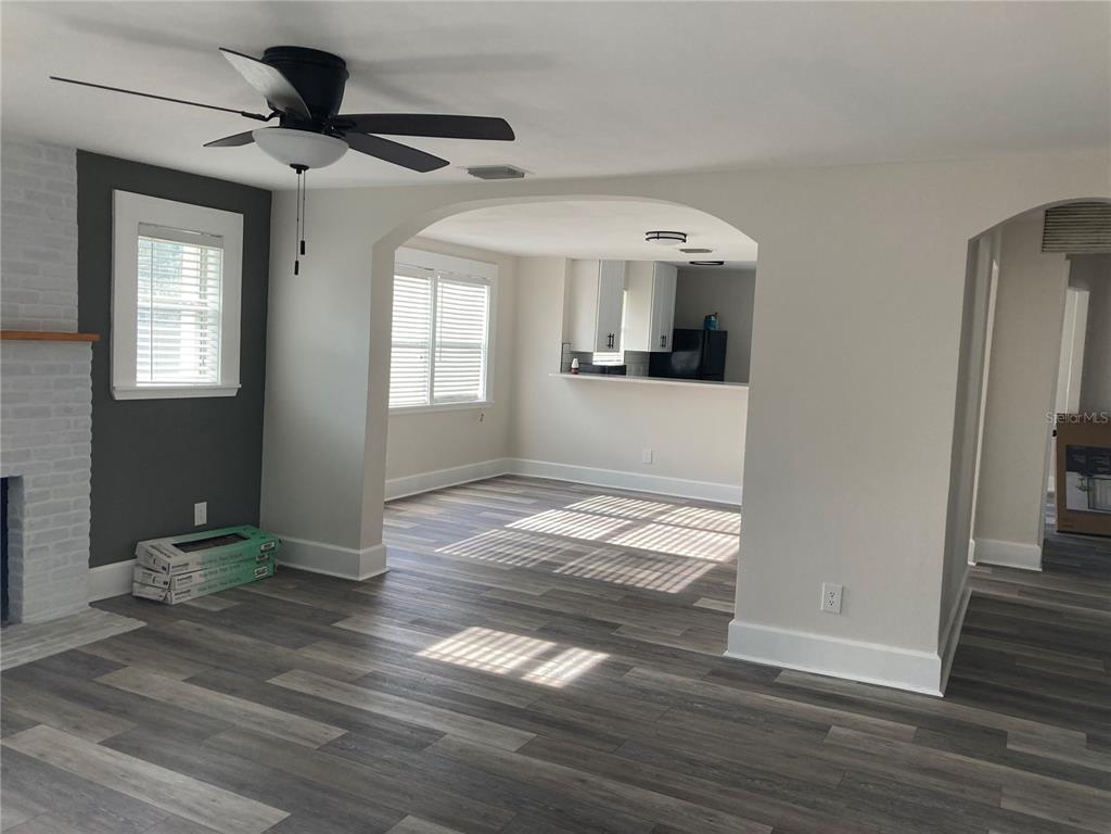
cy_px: 417
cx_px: 556
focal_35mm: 28
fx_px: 899
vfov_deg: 49.7
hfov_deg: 63.4
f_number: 1.8
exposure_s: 1/121
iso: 40
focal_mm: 3.99
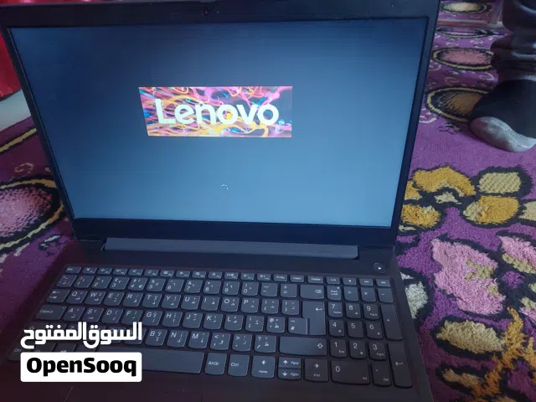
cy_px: 201
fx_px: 356
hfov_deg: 73.9
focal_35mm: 23
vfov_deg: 58.9
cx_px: 268
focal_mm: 5.06
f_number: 1.8
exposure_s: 1/50
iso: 500
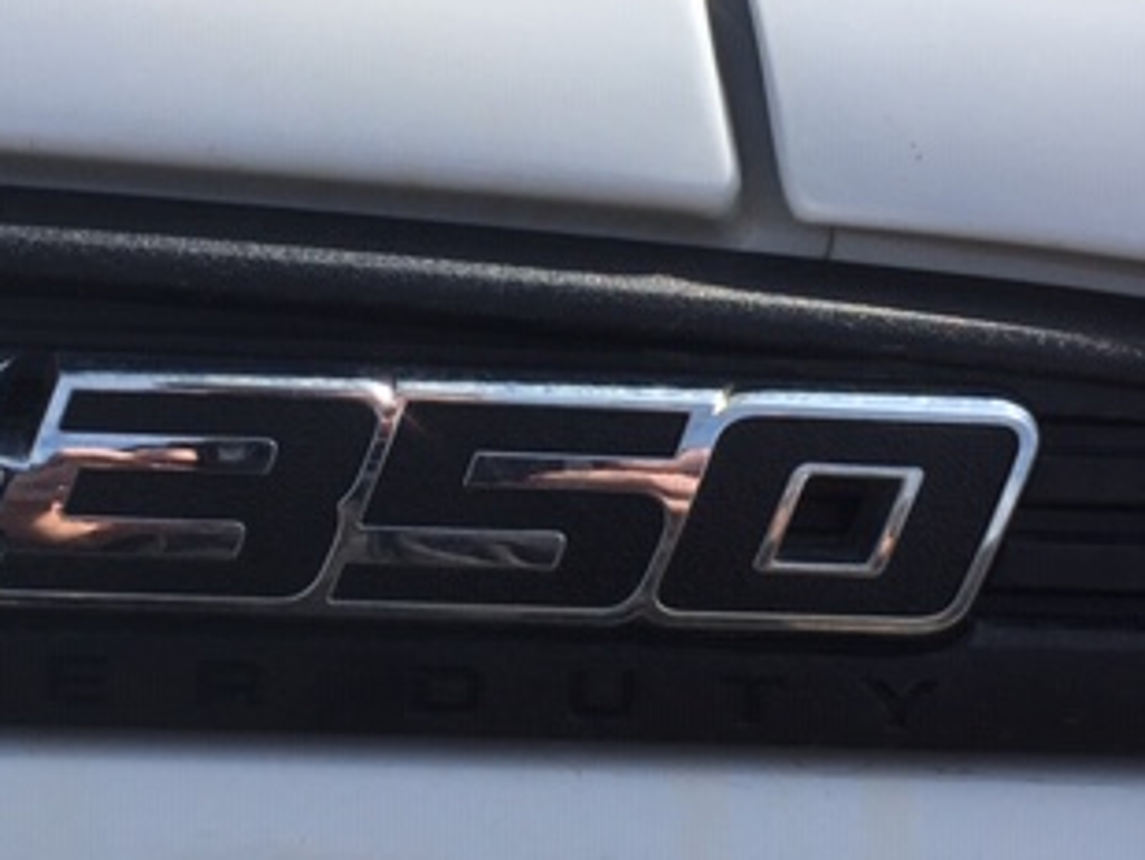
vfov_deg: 24.4
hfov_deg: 31.9
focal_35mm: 60
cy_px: 463
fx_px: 1985
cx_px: 374
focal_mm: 4.15
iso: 25
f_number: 2.2
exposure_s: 1/1923
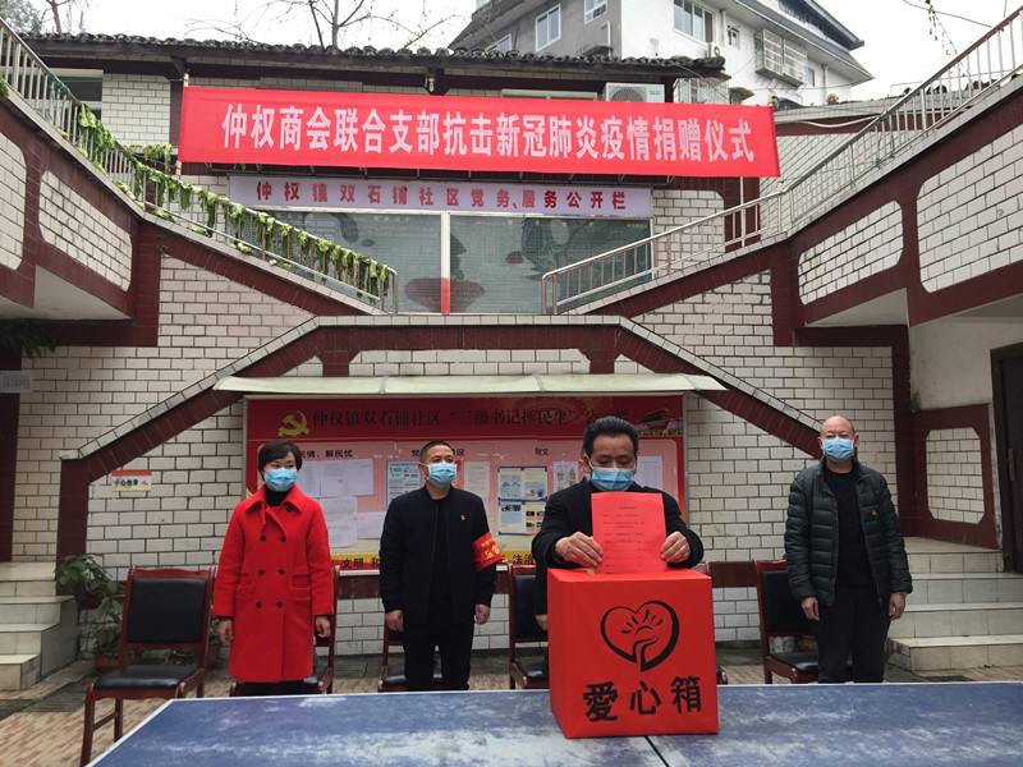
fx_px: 857
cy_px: 384
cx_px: 512
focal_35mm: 29
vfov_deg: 48.2
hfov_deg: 61.7
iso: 32
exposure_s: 1/267
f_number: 2.2
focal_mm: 4.15
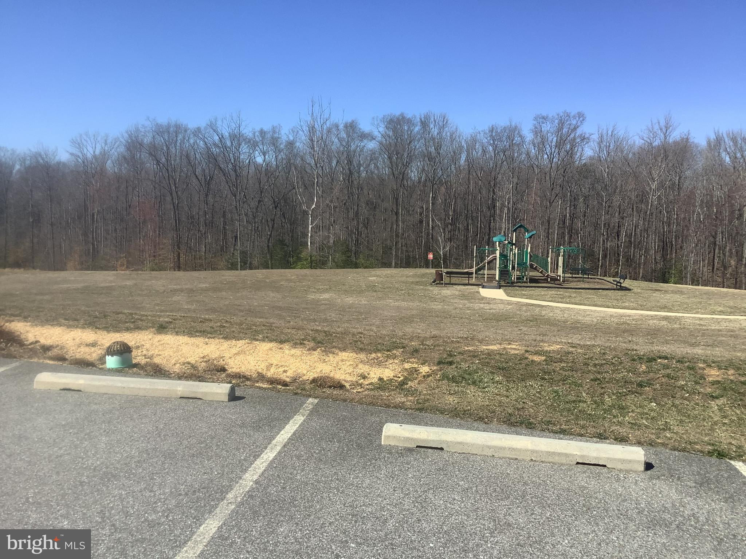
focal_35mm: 31
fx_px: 668
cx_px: 373
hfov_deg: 58.4
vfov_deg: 45.4
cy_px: 280
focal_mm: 3.3
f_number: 2.4
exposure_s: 1/1508
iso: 25
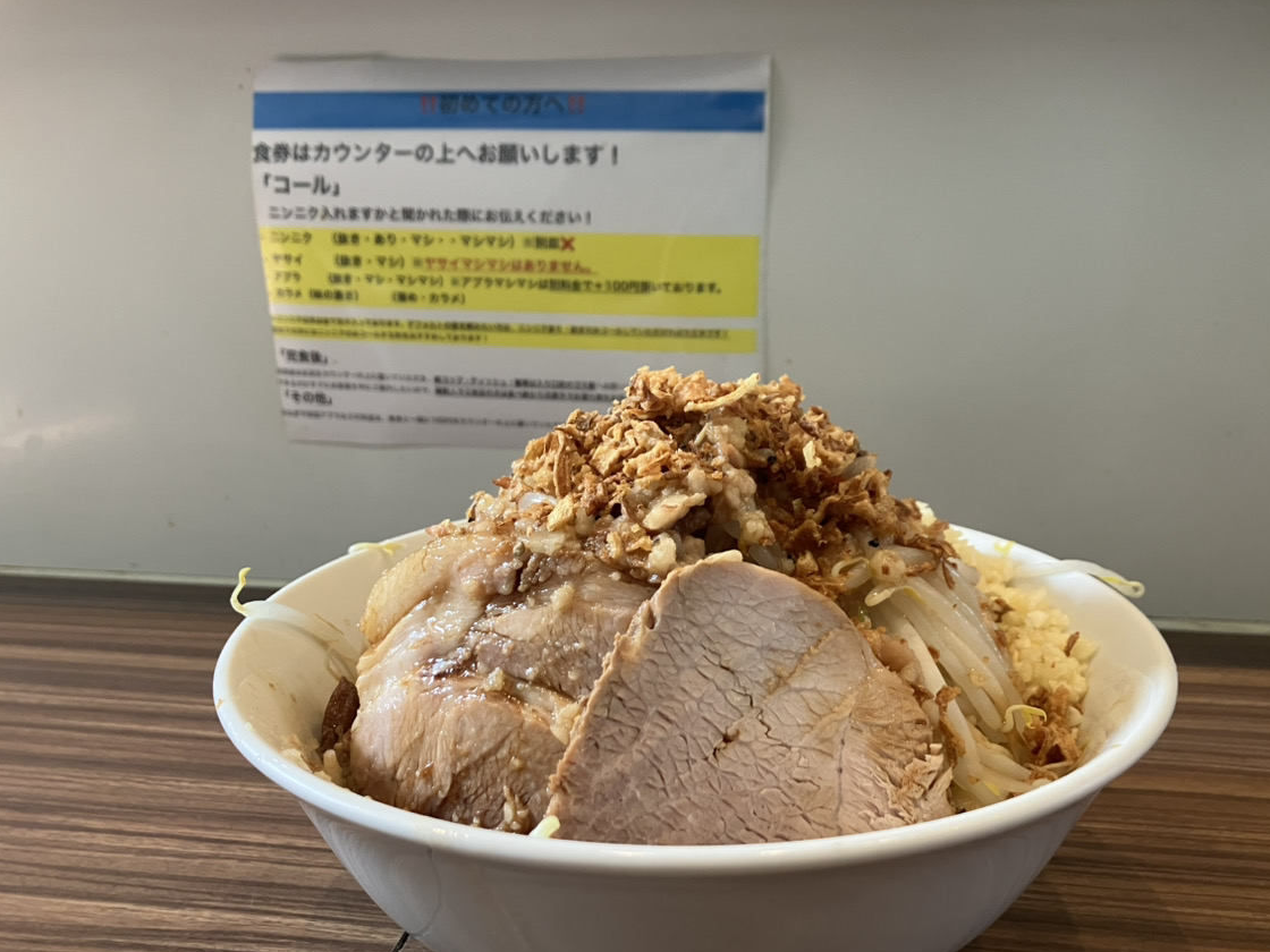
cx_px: 677
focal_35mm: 30
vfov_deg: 46.8
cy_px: 507
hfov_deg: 59.9
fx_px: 1101
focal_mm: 3.99
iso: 100
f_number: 1.8
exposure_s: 1/60
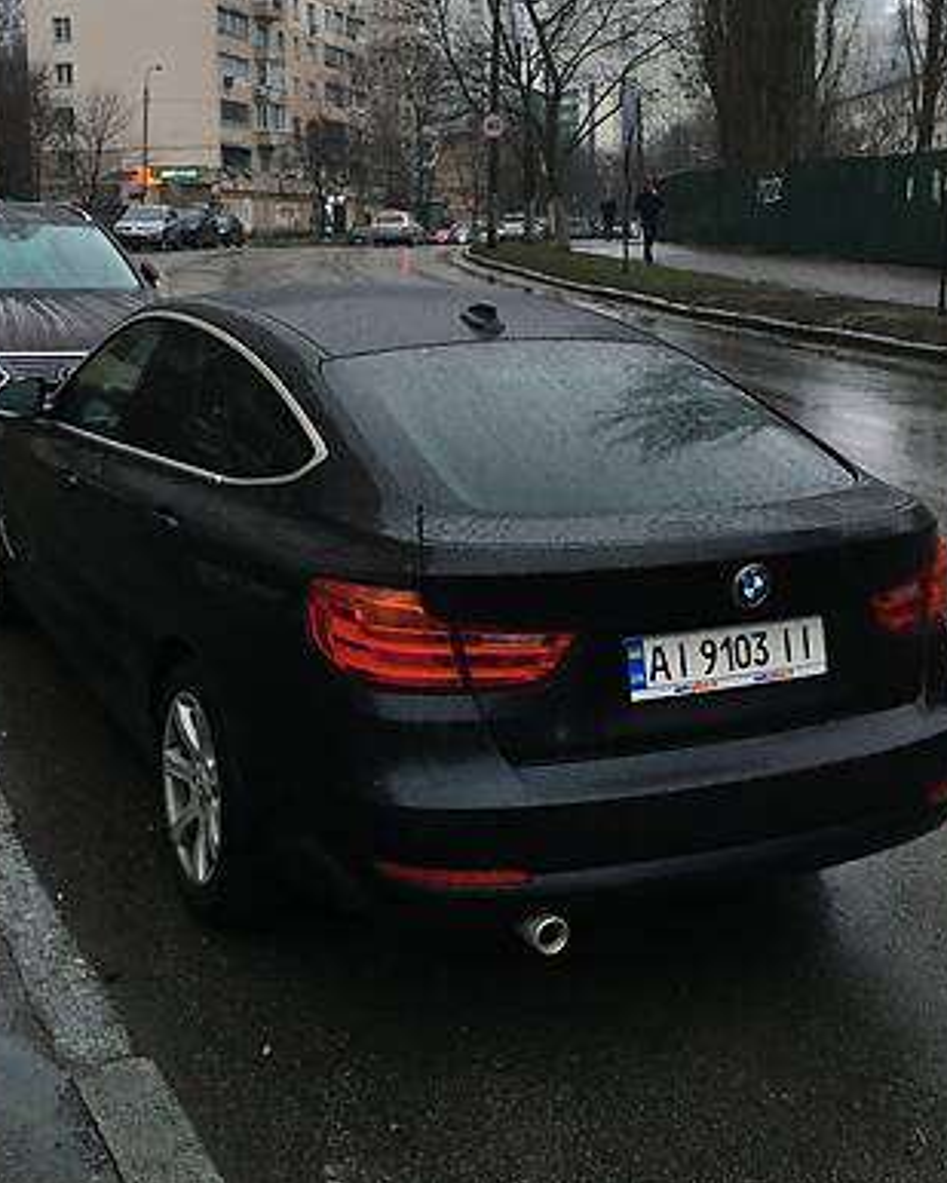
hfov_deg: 34.1
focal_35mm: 44
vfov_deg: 41.4
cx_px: 401
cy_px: 377
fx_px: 1541
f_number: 2.2
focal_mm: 4.2
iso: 50
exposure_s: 1/33
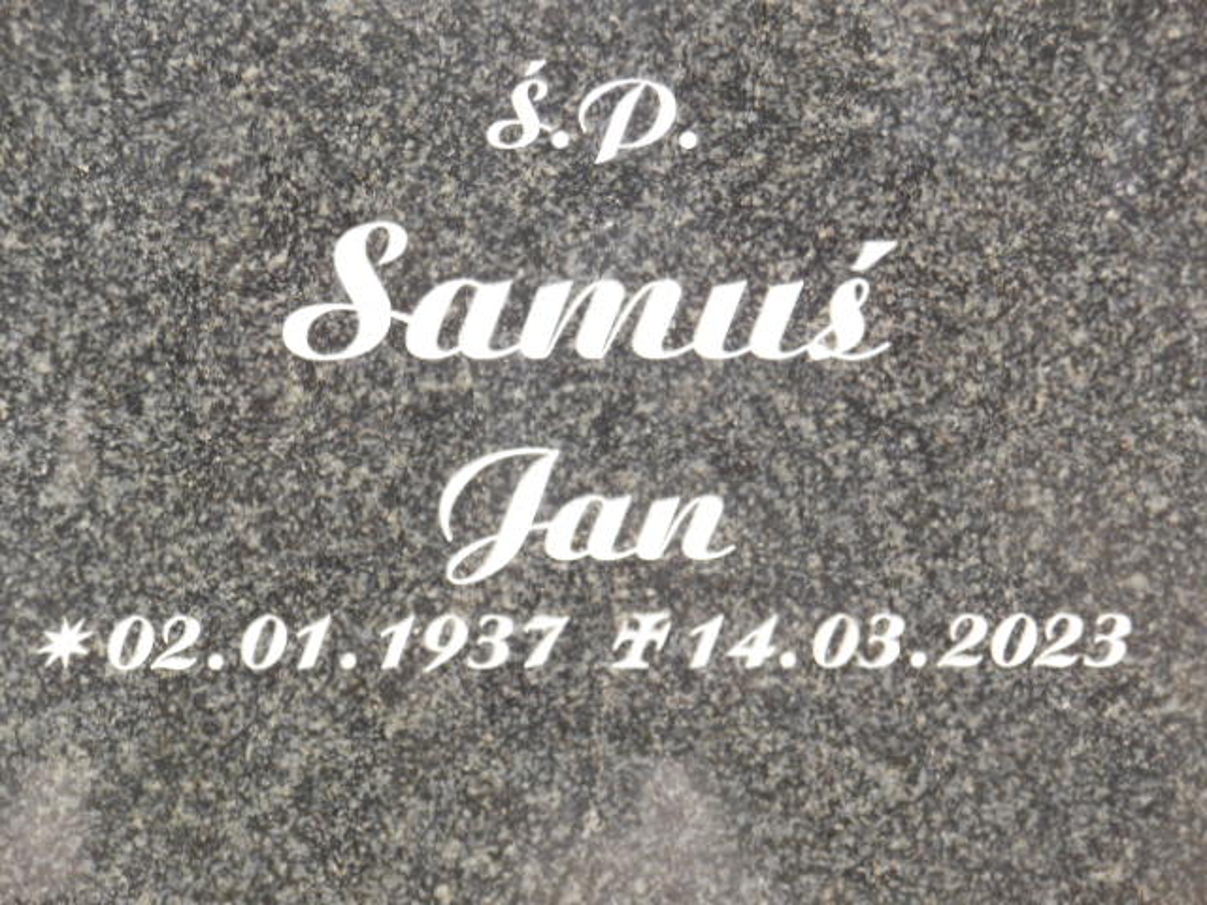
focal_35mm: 127
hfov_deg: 15.5
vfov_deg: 11.7
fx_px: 4428
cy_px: 452
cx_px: 604
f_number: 5
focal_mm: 22.6
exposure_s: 1/60
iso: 200
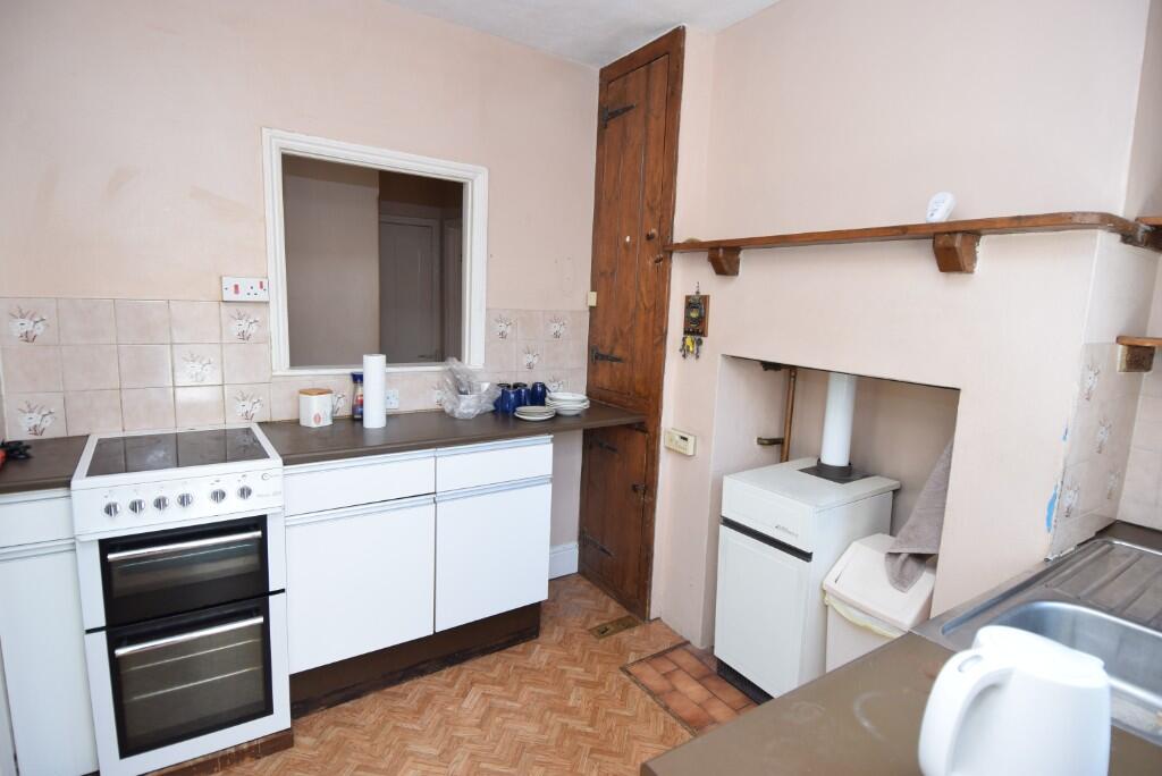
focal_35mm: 18
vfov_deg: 67.5
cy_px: 388
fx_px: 581
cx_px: 581
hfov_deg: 90.0
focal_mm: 12
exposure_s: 1/100
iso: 400
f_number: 5
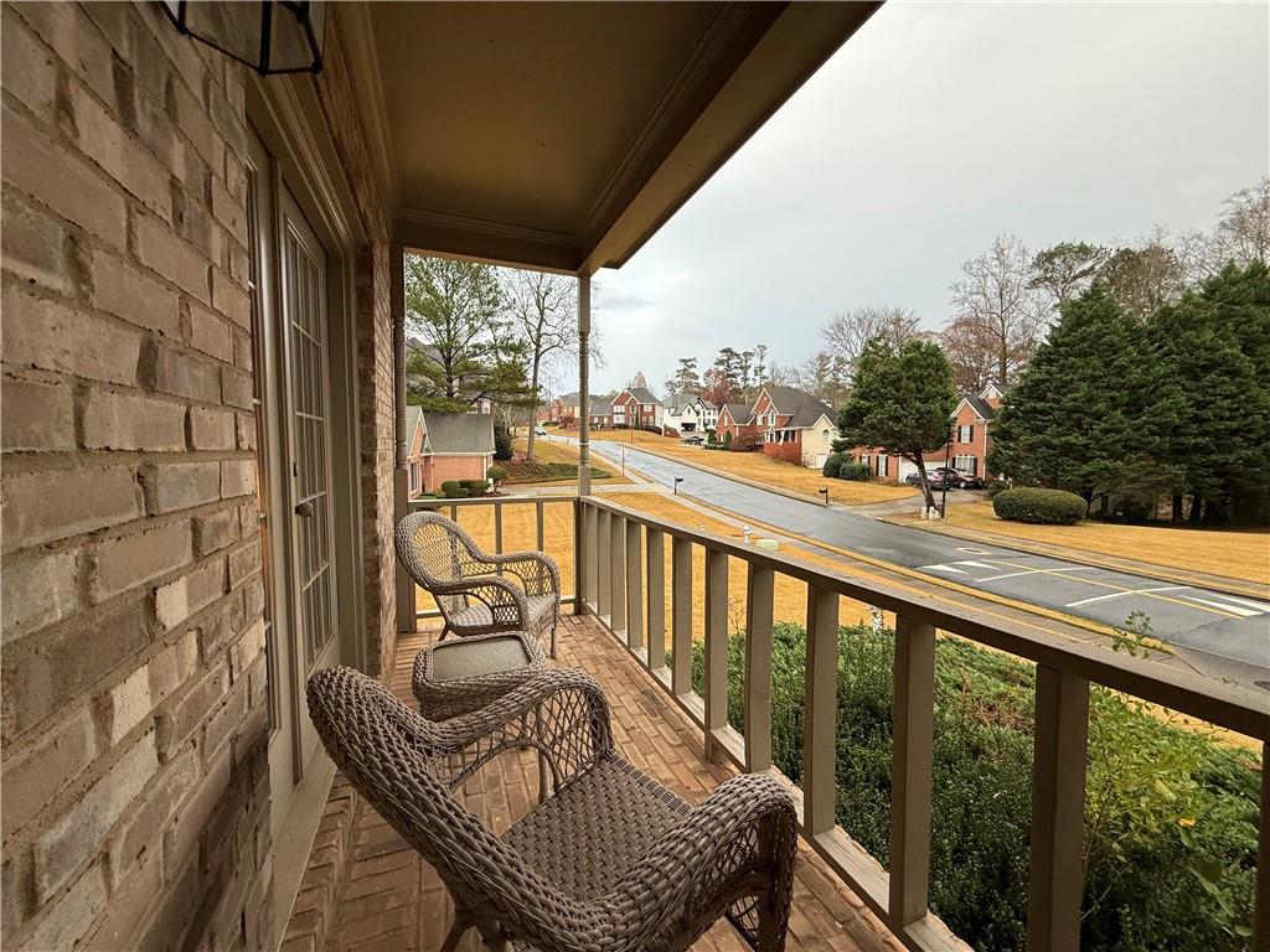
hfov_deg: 102.1
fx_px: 514
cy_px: 476
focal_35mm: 14
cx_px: 635
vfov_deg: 85.7
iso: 64
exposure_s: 1/99
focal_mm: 2.22
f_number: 2.2
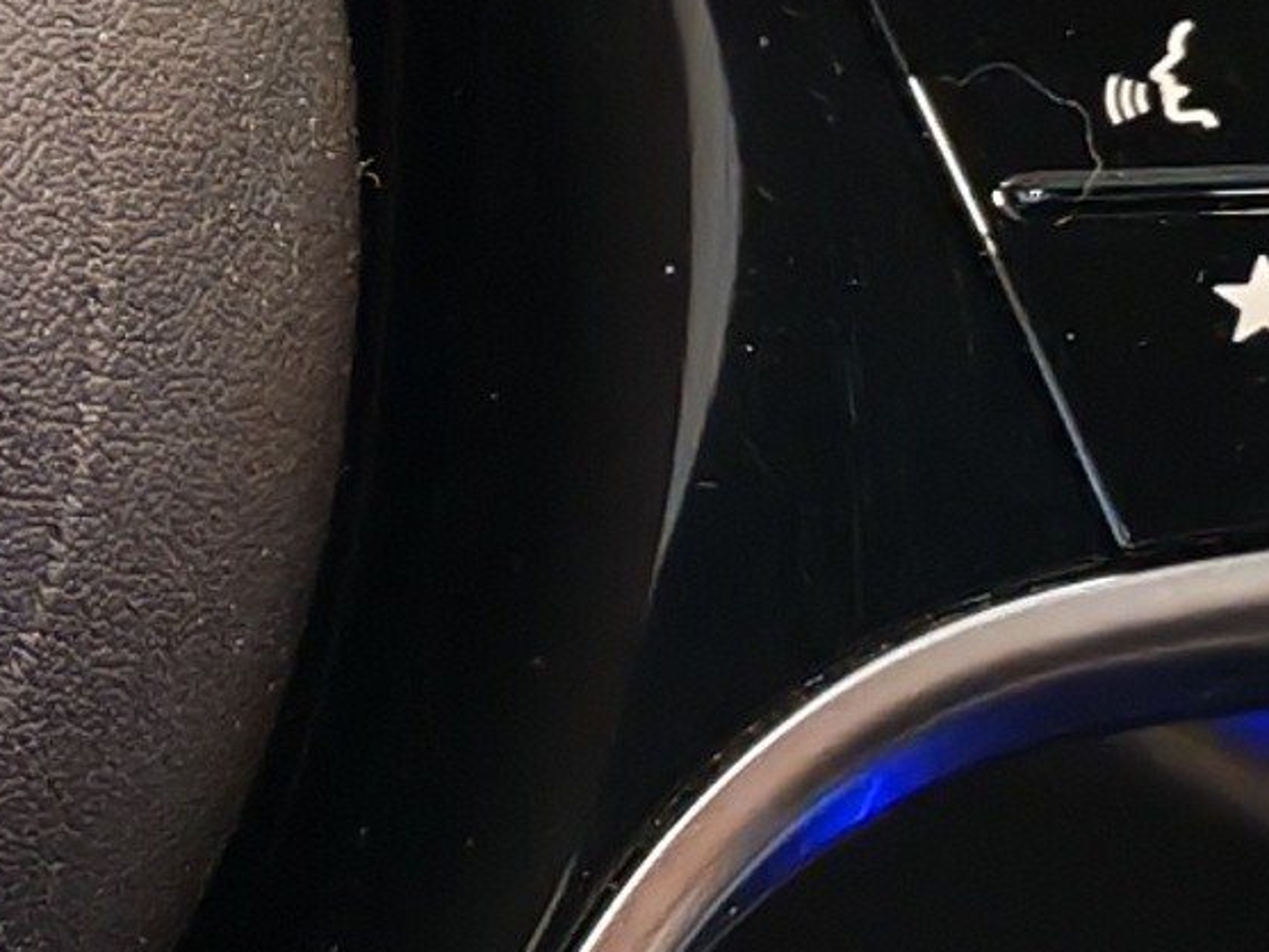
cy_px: -16
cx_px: -797
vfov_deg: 6.5
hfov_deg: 8.4
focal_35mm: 228
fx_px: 8360
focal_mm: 6.12
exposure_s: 1/50
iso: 1000
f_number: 1.9
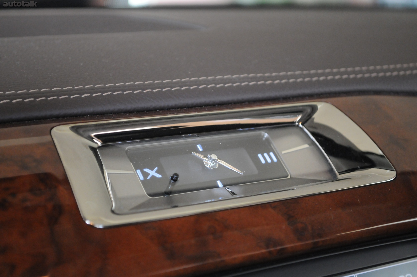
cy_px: 138
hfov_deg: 26.0
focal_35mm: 78
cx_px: 208
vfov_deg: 17.5
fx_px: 902
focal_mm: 52
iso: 2000
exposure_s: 1/50
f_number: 5.6
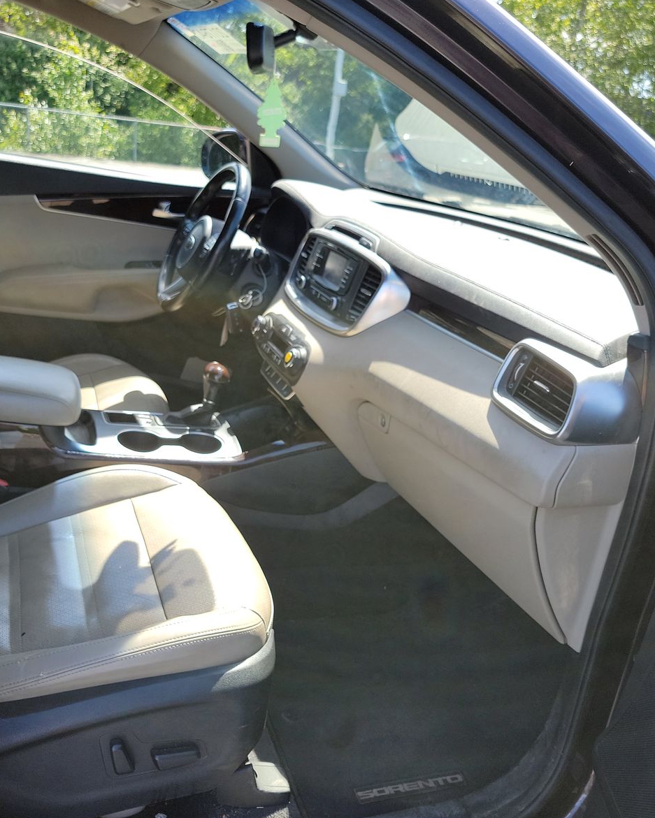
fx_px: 775
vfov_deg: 55.7
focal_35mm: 32
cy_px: 414
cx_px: 318
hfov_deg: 45.8
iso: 50
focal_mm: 6.7
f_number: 1.8
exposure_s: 1/139
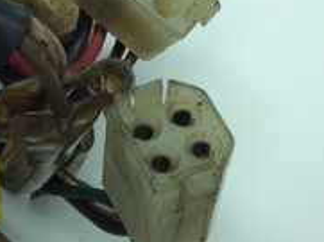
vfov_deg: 13.8
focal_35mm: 106
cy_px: 190
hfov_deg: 17.0
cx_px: -143
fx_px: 990
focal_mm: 3.3
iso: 32
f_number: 2.4
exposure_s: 1/316
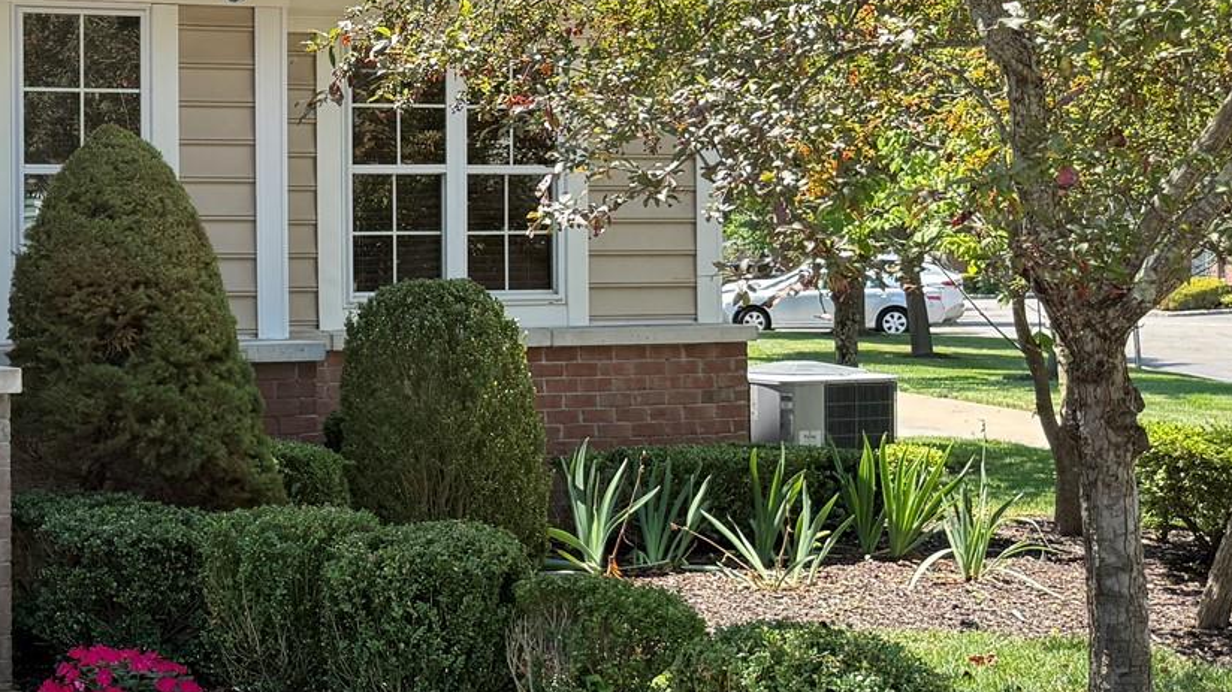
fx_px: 2123
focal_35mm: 65
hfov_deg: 29.4
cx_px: -100
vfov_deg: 18.5
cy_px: 291
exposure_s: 1/796
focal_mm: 6.76
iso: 100
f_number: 1.78
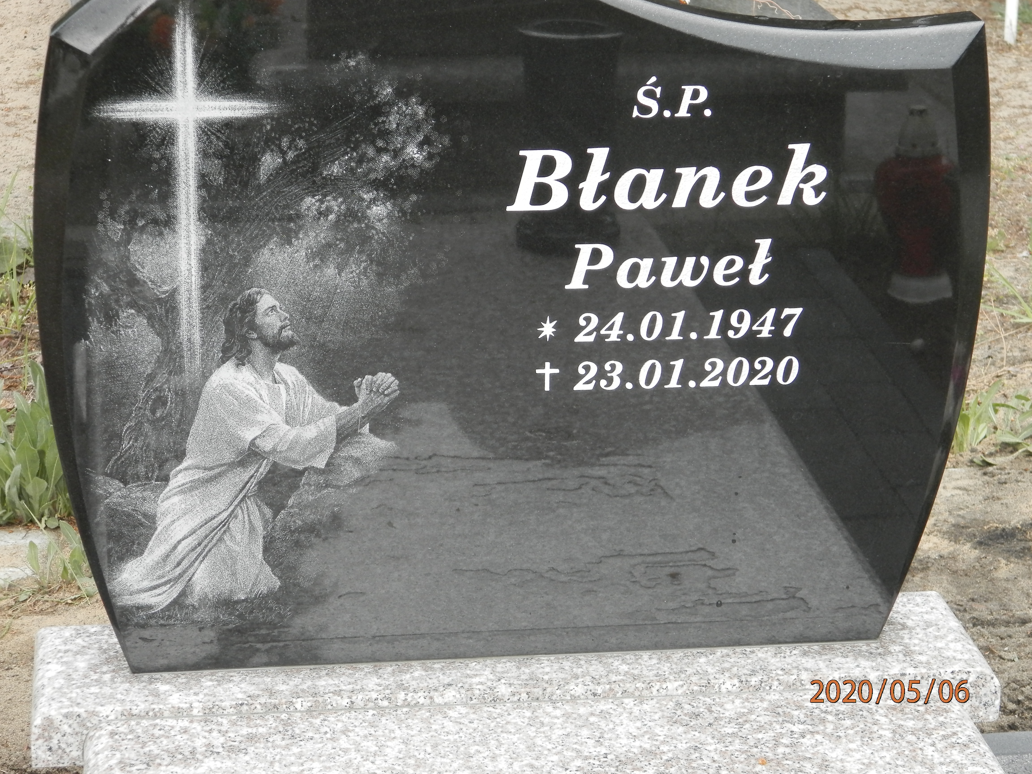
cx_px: 516
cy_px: 387
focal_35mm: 106
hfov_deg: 18.5
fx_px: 3160
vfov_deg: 14.0
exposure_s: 1/160
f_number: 4.5
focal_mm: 19
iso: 125
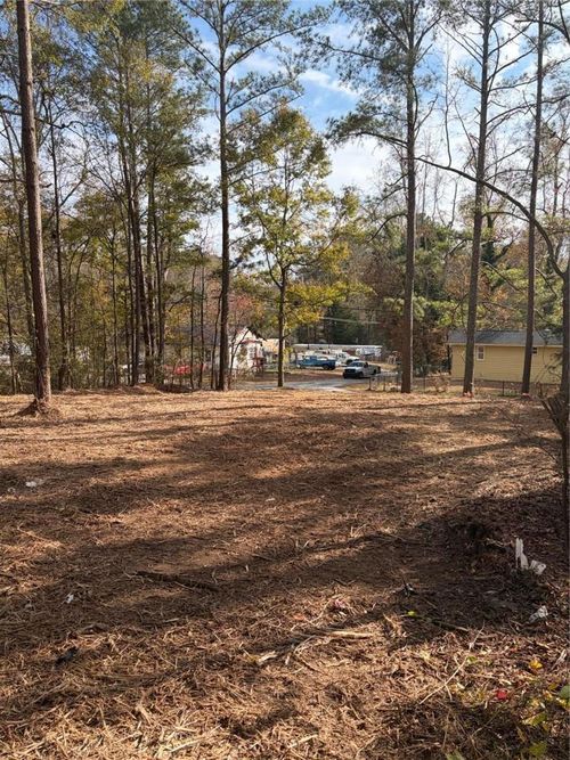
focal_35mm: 26
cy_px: 380
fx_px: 571
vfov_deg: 67.3
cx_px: 285
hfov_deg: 53.0
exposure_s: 1/2451
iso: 64
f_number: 1.6
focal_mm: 5.96
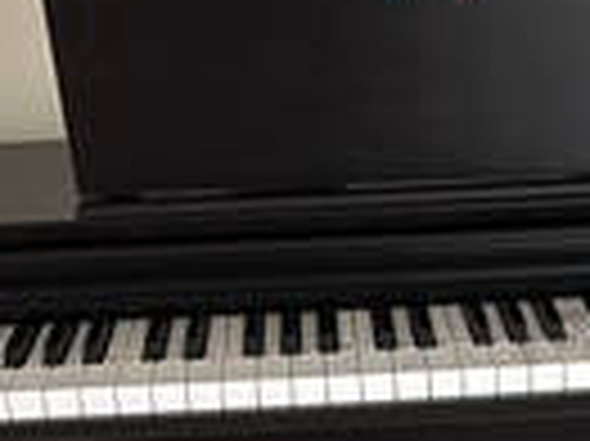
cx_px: 475
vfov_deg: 15.5
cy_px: 560
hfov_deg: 21.3
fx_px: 1550
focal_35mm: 91
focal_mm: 5.96
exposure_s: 1/20
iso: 1000
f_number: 1.6
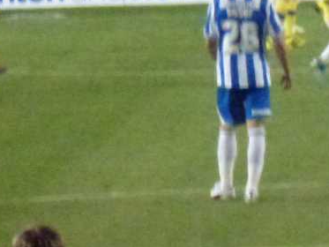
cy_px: 10
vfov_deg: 1.3
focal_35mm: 1140
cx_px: 693
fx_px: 10838
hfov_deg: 1.7
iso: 1600
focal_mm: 47.7
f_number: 5.6
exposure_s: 1/80
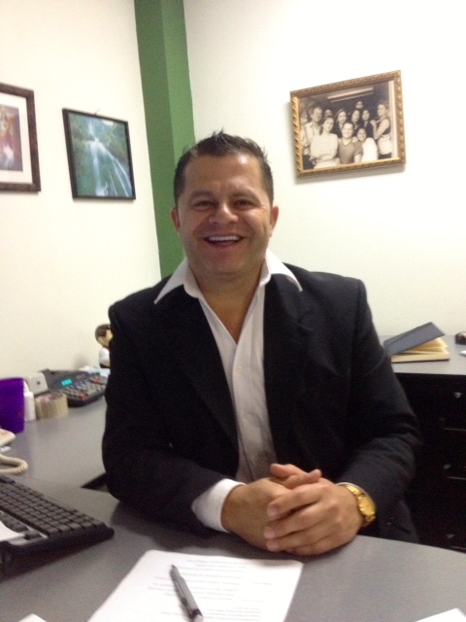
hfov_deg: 40.7
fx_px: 628
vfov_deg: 52.6
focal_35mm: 35
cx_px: 233
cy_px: 311
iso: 400
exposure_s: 1/17
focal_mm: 4.28
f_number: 2.4
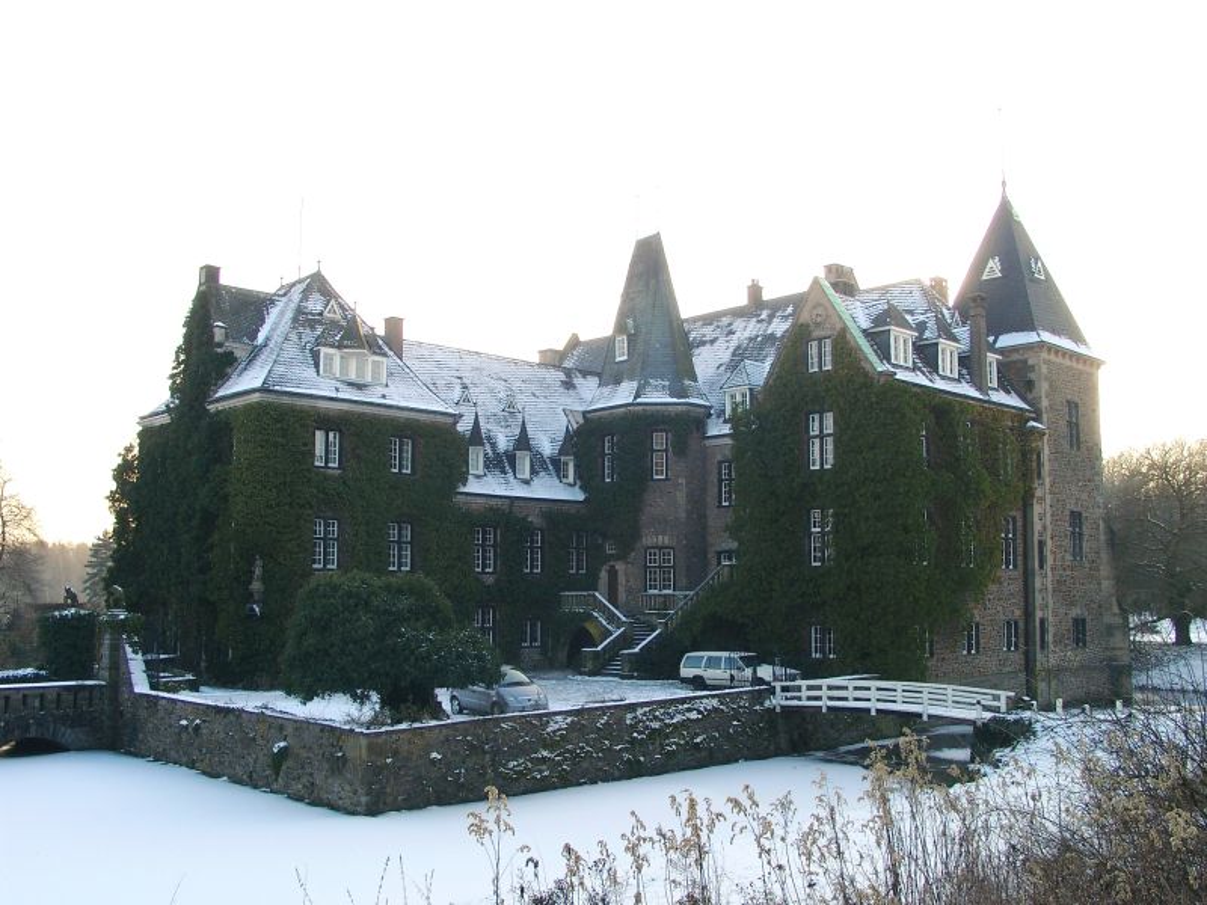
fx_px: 1186
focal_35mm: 34
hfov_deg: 54.0
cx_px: 604
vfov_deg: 41.8
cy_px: 452
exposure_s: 1/164
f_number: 4
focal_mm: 7.13
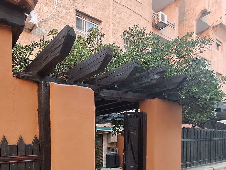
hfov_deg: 66.0
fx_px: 150
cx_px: 40
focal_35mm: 23
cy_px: 148
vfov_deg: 52.9
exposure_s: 1/50
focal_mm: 1.74
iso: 125
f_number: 2.2
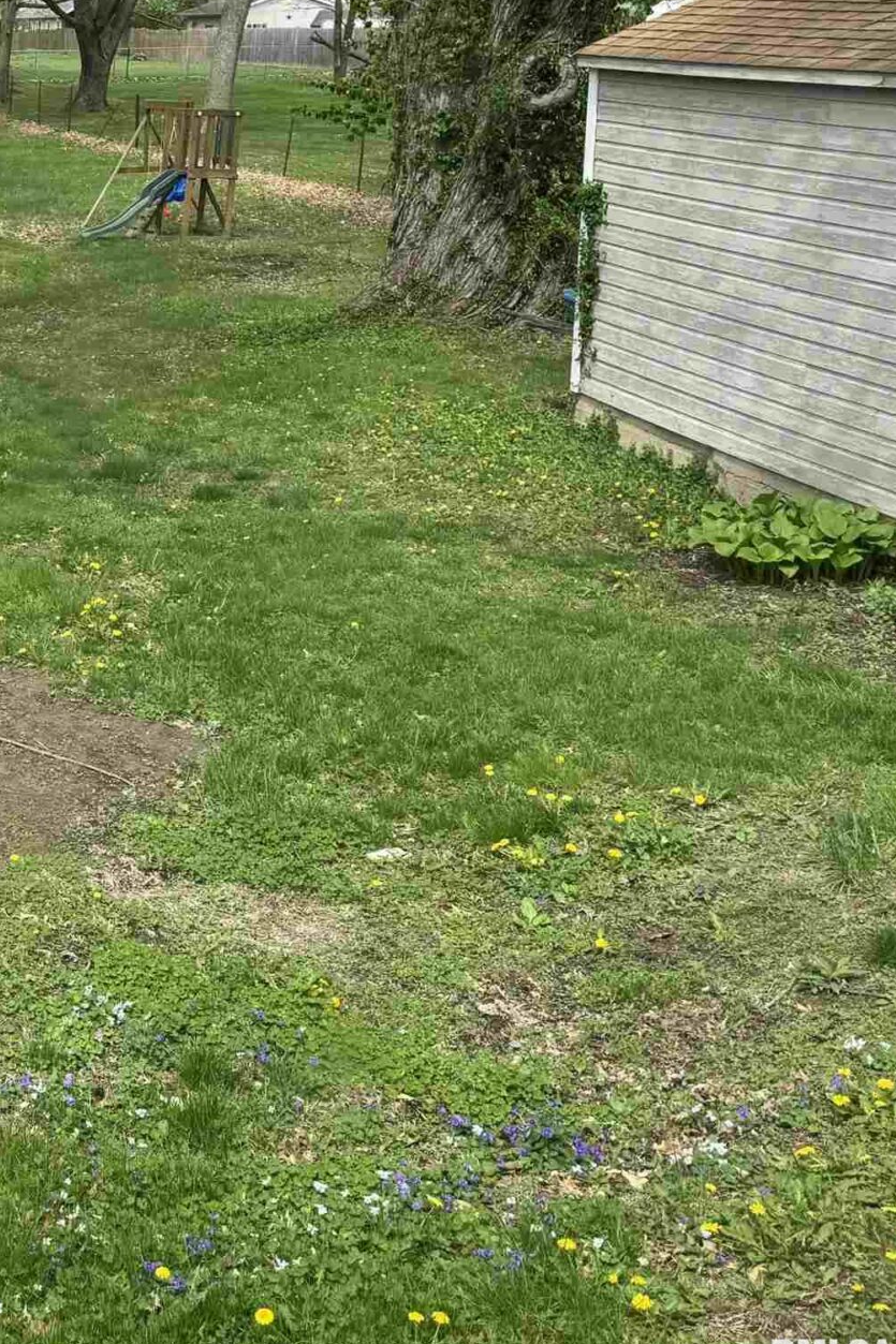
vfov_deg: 38.0
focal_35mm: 51
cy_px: 355
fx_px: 1904
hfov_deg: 21.8
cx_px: -466
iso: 80
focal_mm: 6.76
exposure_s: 1/1560
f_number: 1.78
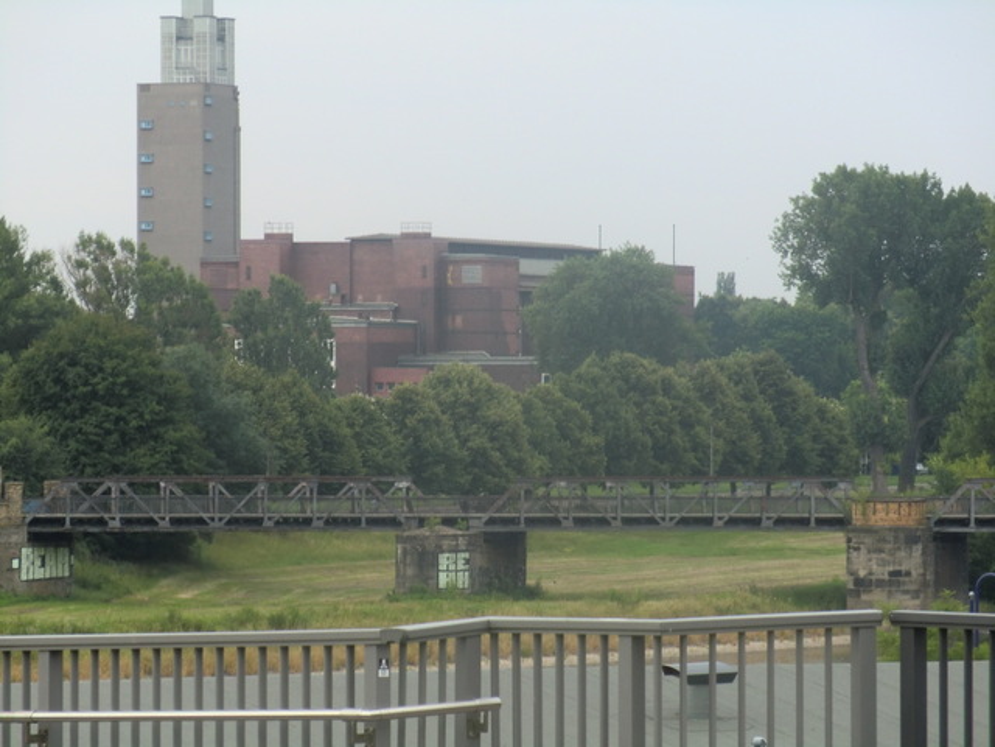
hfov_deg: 9.9
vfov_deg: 7.5
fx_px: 5720
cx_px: 498
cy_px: 374
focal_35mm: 199
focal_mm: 35.7
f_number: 5.2
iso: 100
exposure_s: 1/200
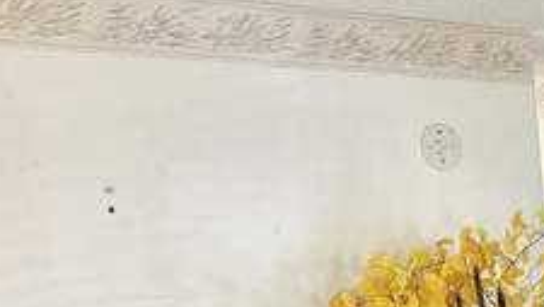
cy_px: 592
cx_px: 832
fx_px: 1343
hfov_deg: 19.7
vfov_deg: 11.8
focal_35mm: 93
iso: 250
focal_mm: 6.86
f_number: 1.78
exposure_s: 1/60
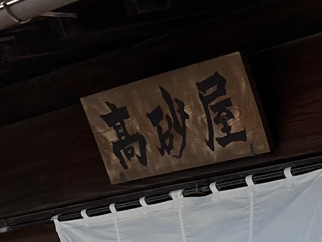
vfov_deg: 9.5
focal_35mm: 143
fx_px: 1330
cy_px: 525
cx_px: 469
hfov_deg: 13.1
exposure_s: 1/4310
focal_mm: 5.1
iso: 50
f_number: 1.6
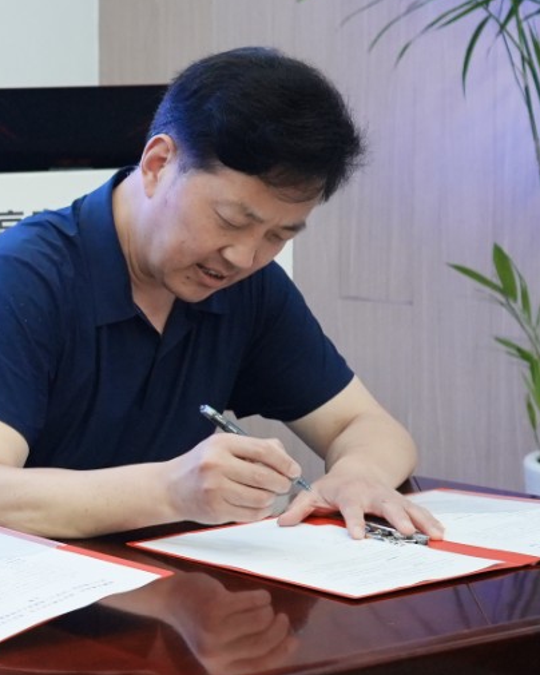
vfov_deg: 17.9
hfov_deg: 13.1
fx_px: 2138
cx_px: -422
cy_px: 374
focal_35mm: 107
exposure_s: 1/200
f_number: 2.8
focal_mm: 24
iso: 800
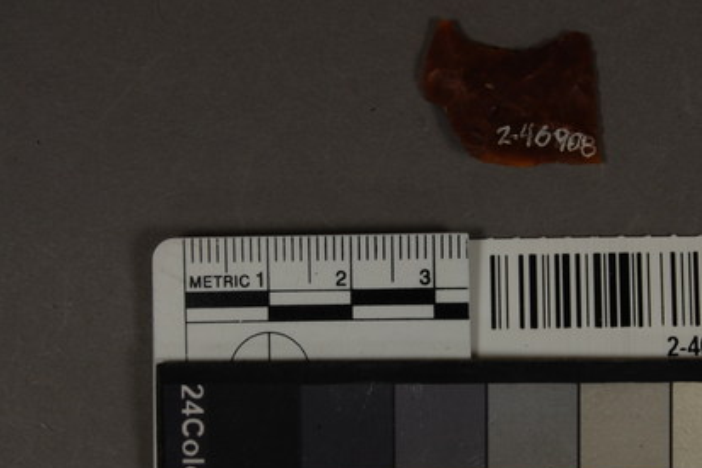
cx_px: 465
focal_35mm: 110
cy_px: 270
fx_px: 2137
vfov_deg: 12.5
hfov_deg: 18.6
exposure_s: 1/8
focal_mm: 55
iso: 200
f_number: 29
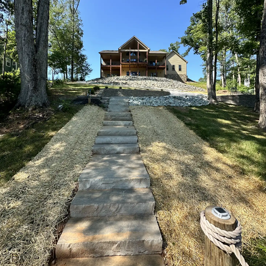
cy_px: 107
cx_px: 130
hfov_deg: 84.0
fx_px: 148
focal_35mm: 17
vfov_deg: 83.0
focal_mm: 2.22
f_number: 2.2
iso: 40
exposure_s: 1/647
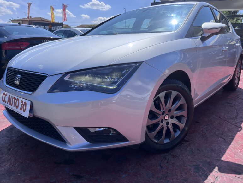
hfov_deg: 65.3
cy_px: 88
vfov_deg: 51.4
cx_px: 121
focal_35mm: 27
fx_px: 190
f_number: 1.6
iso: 50
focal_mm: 5.1
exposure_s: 1/4149
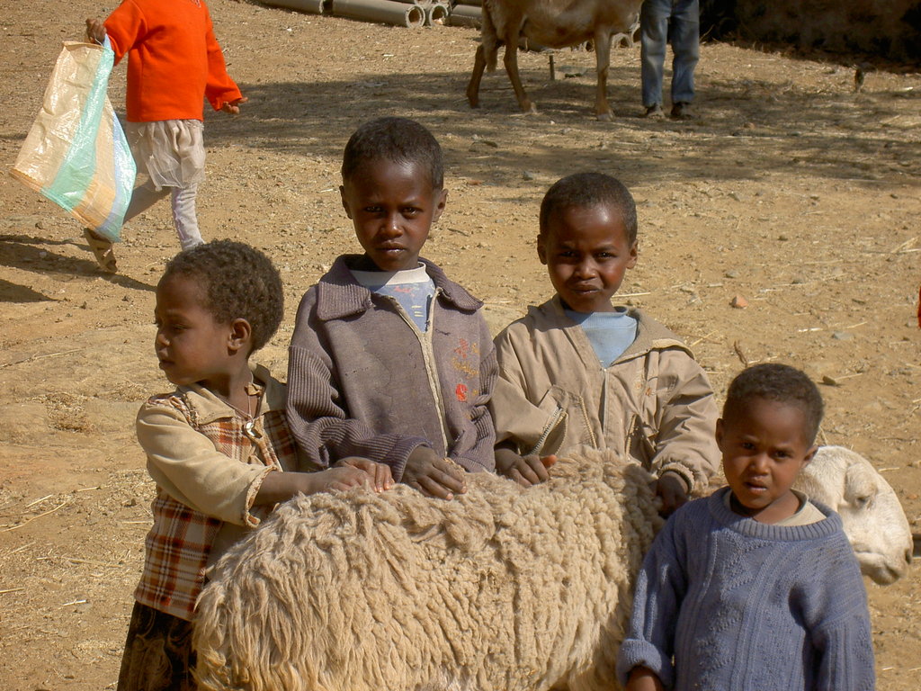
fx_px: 2714
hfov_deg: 19.3
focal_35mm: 102
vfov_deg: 14.5
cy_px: 346
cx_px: 460
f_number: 4.9
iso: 50
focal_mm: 16.8
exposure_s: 1/500
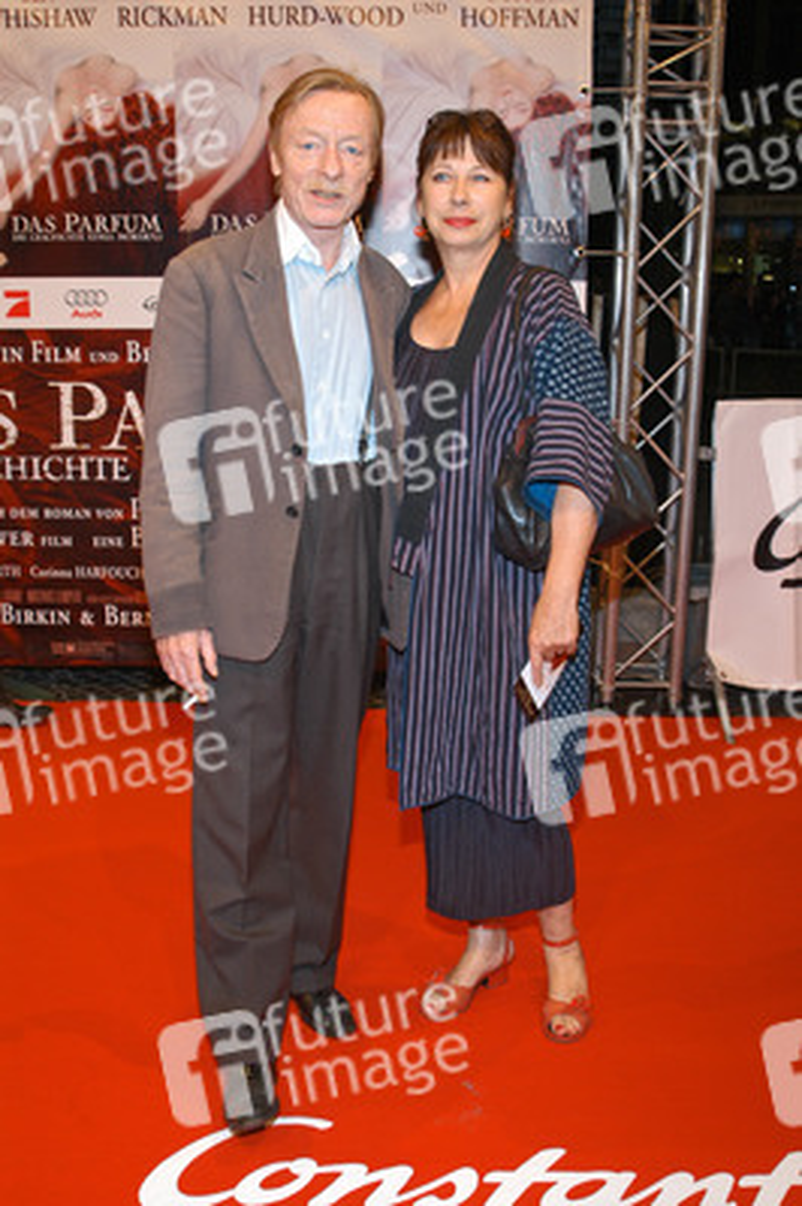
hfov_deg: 28.0
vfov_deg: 41.1
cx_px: 401
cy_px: 603
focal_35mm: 48
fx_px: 1607
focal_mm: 32
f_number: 5.6
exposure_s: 1/100
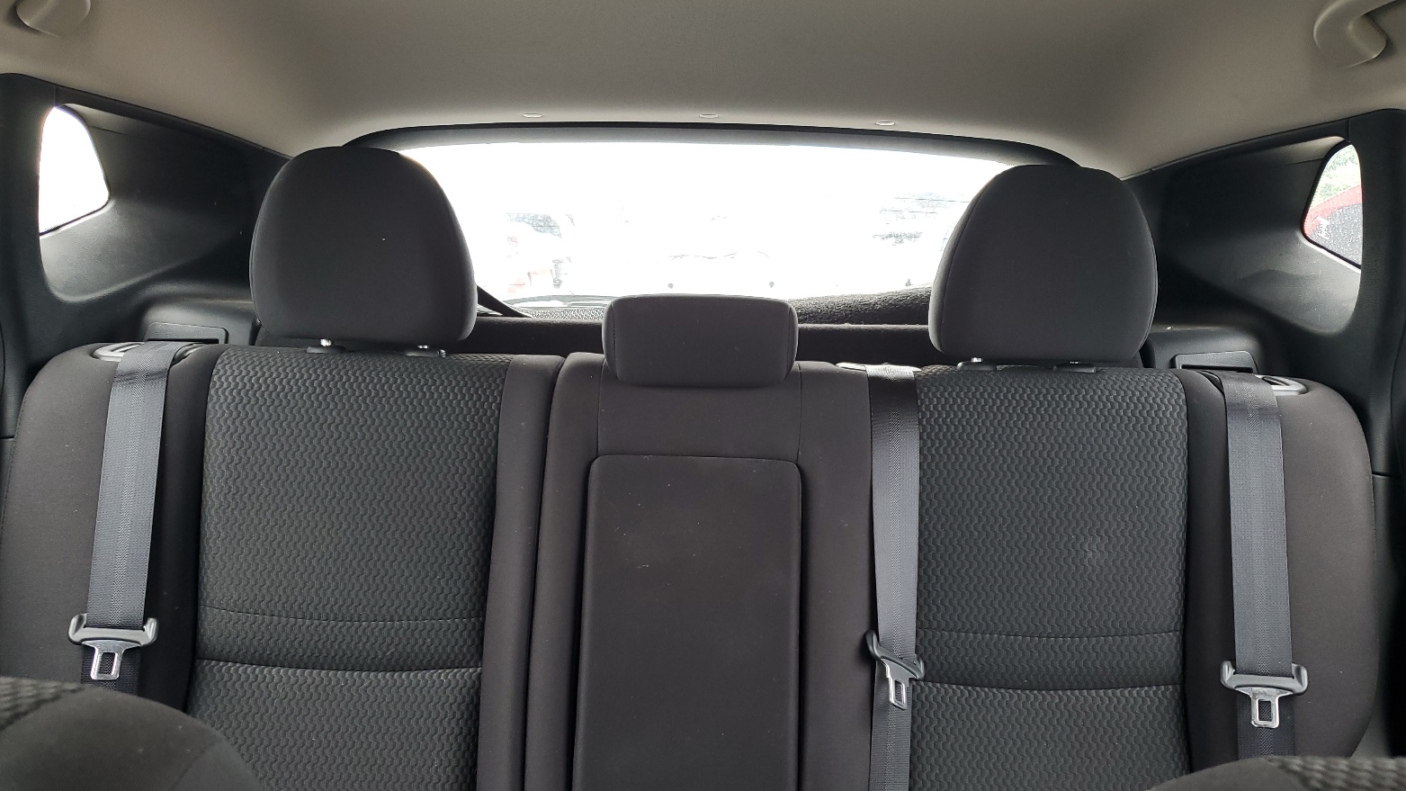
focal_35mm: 29
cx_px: 696
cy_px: 501
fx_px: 1081
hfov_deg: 66.1
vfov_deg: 39.9
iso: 59
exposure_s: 1/120
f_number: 1.5
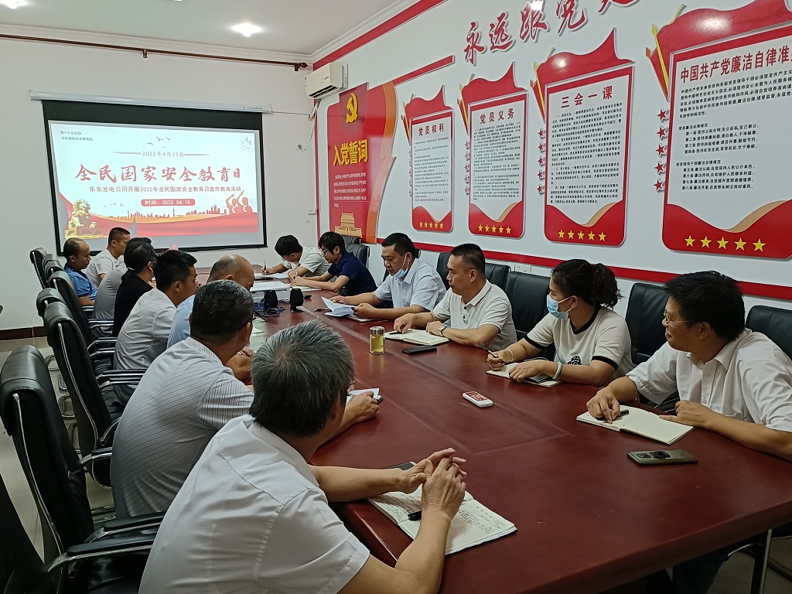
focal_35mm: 27
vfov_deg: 51.4
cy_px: 297
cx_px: 396
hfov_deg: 65.3
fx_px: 618
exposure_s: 1/50
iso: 815
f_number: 1.9
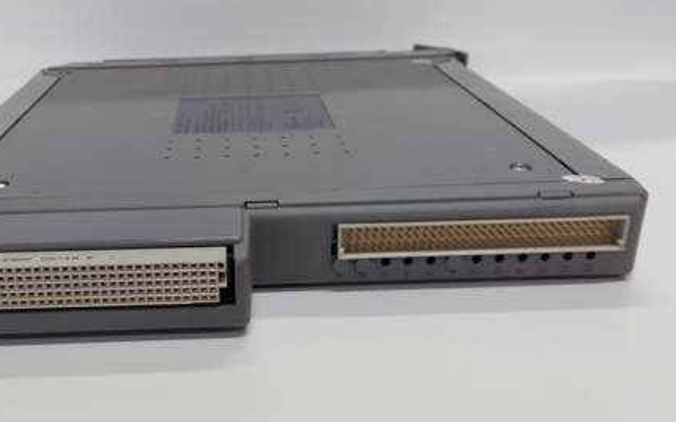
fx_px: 737
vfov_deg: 31.8
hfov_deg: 48.6
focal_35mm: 40
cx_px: 238
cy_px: 263
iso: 107
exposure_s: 1/33
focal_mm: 3.79
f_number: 2
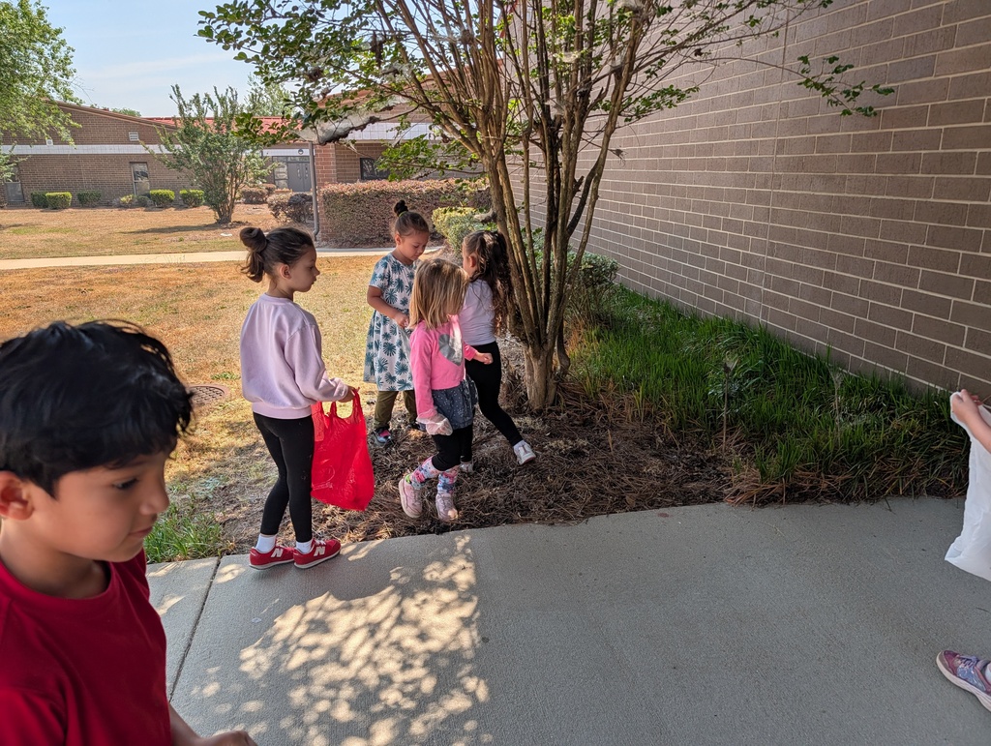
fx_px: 688
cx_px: 496
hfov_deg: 71.5
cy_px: 373
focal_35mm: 24
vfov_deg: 56.9
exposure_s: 1/917
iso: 18
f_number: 1.68
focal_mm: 6.9
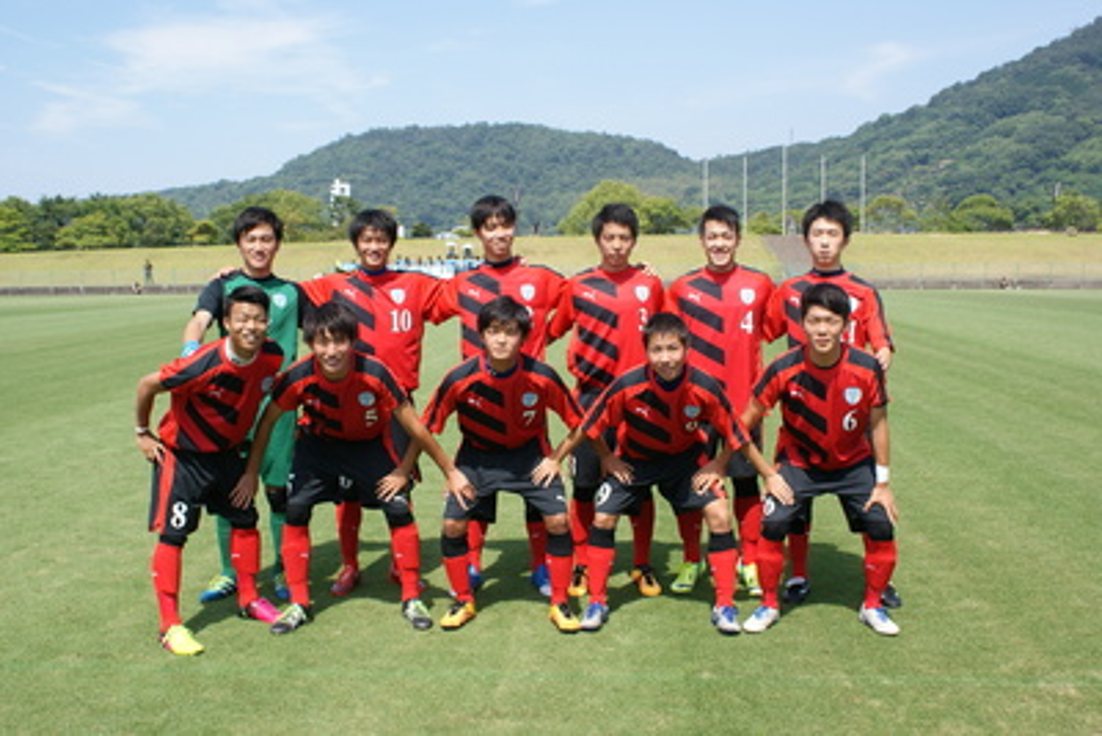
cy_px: 368
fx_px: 1194
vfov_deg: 34.2
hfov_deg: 49.5
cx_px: 551
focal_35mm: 39
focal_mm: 26
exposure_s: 1/200
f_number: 6.3
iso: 100
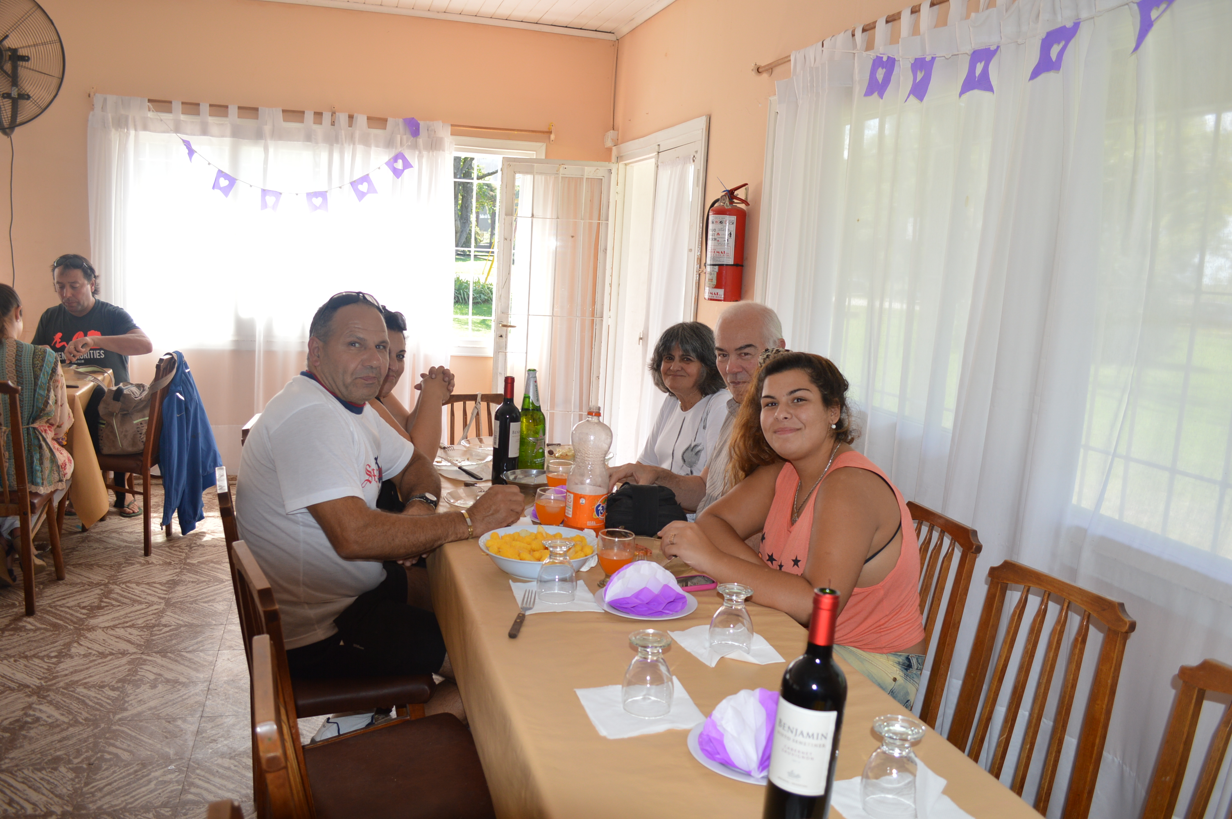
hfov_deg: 67.4
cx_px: 616
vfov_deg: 47.8
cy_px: 410
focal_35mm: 27
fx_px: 923
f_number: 4
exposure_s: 1/125
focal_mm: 18
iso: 200
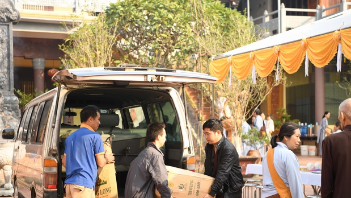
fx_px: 717
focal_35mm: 77
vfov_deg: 15.7
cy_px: 123
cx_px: 178
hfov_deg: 27.5
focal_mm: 70
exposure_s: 1/400
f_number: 2.8
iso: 250
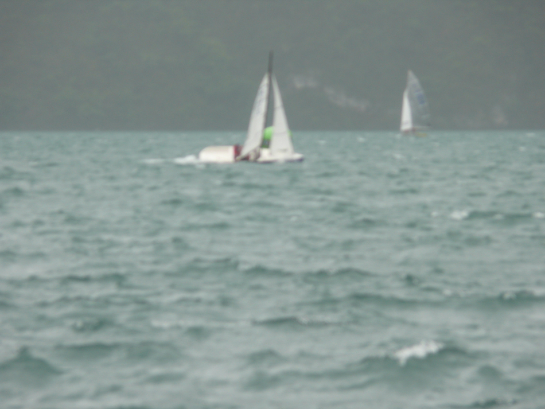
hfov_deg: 4.7
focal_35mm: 420
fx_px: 6614
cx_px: 272
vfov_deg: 3.5
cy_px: 204
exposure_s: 1/320
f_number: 5.6
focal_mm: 88.8
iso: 100
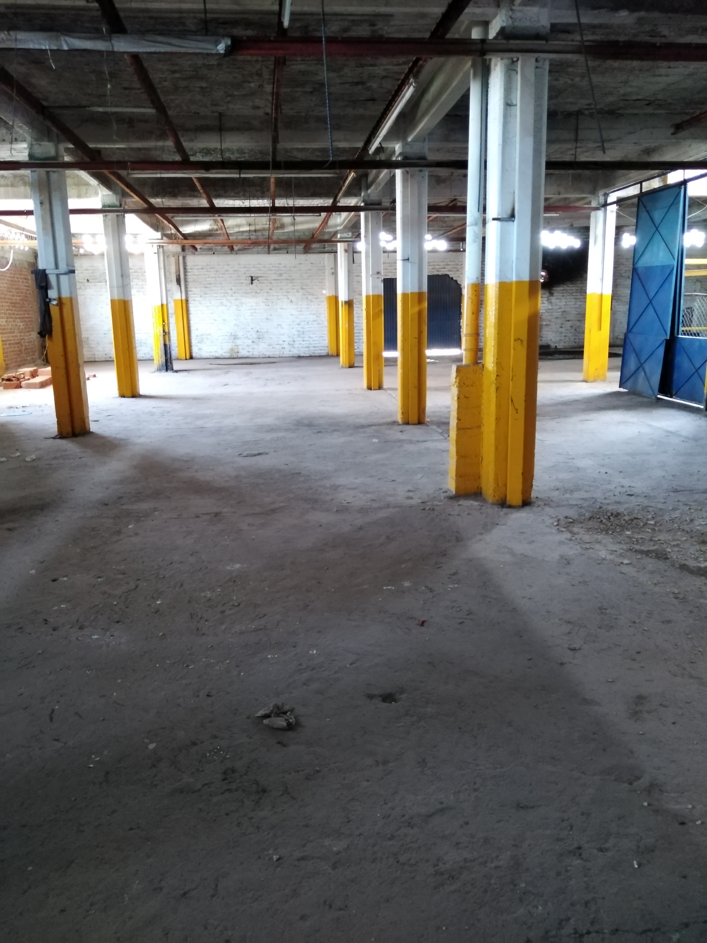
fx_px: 708
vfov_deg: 67.3
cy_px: 472
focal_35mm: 26
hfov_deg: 53.1
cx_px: 354
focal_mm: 3.63
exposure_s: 1/15
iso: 867
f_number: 1.8
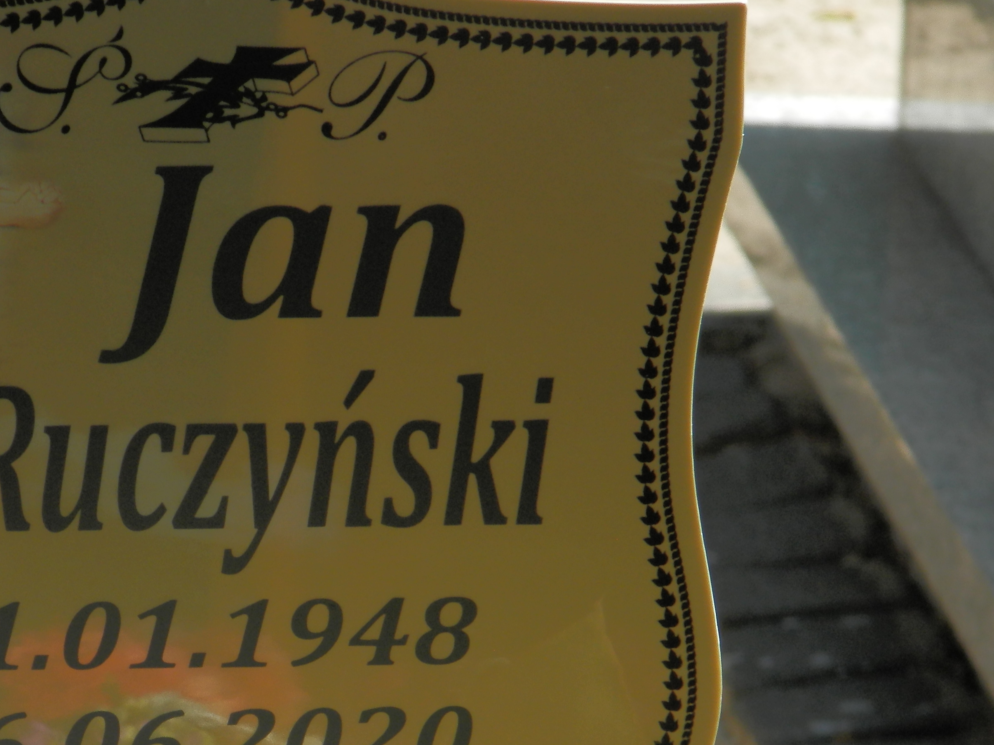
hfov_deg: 5.8
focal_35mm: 344
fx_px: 9877
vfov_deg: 4.3
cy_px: 647
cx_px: 244
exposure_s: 1/200
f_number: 5.1
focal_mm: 32.1
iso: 80
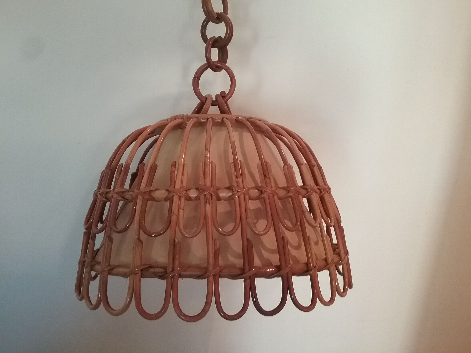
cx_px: 236
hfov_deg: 58.4
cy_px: 176
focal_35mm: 31
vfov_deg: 45.4
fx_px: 422
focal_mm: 3.3
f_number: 2.2
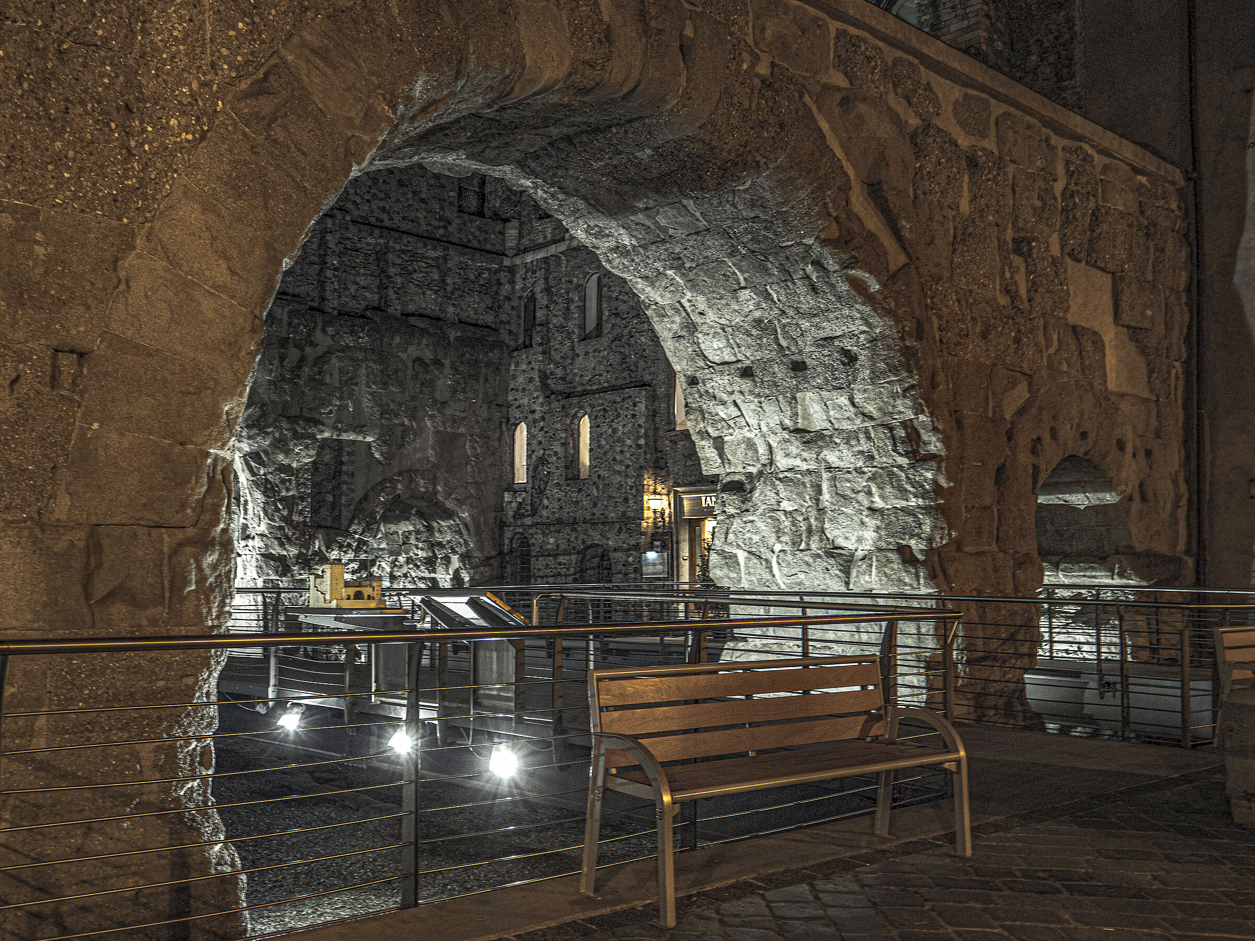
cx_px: 628
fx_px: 1160
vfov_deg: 44.2
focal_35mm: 32
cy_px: 470
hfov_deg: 56.8
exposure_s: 1/13
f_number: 3
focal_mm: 16
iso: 800
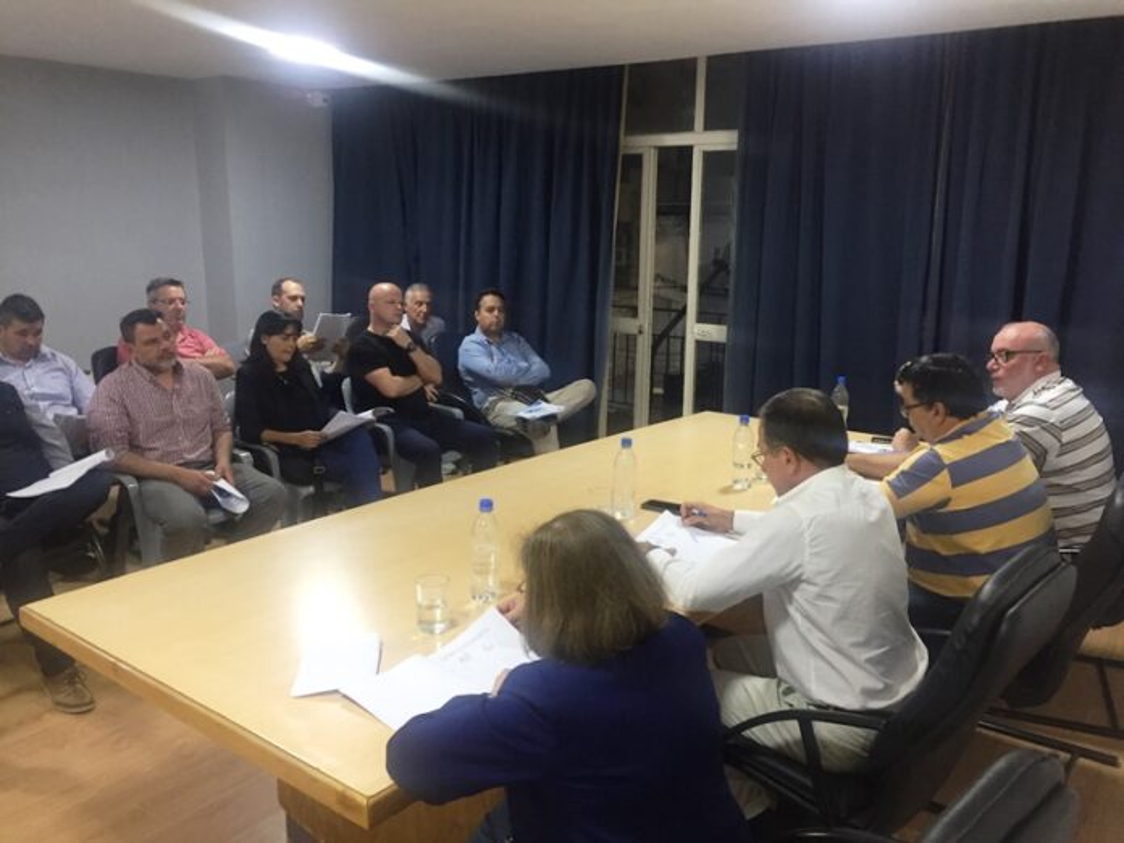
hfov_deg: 61.7
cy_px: 422
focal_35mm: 29
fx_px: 942
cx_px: 562
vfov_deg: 48.2
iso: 160
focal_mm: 4.15
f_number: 2.2
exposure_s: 1/33
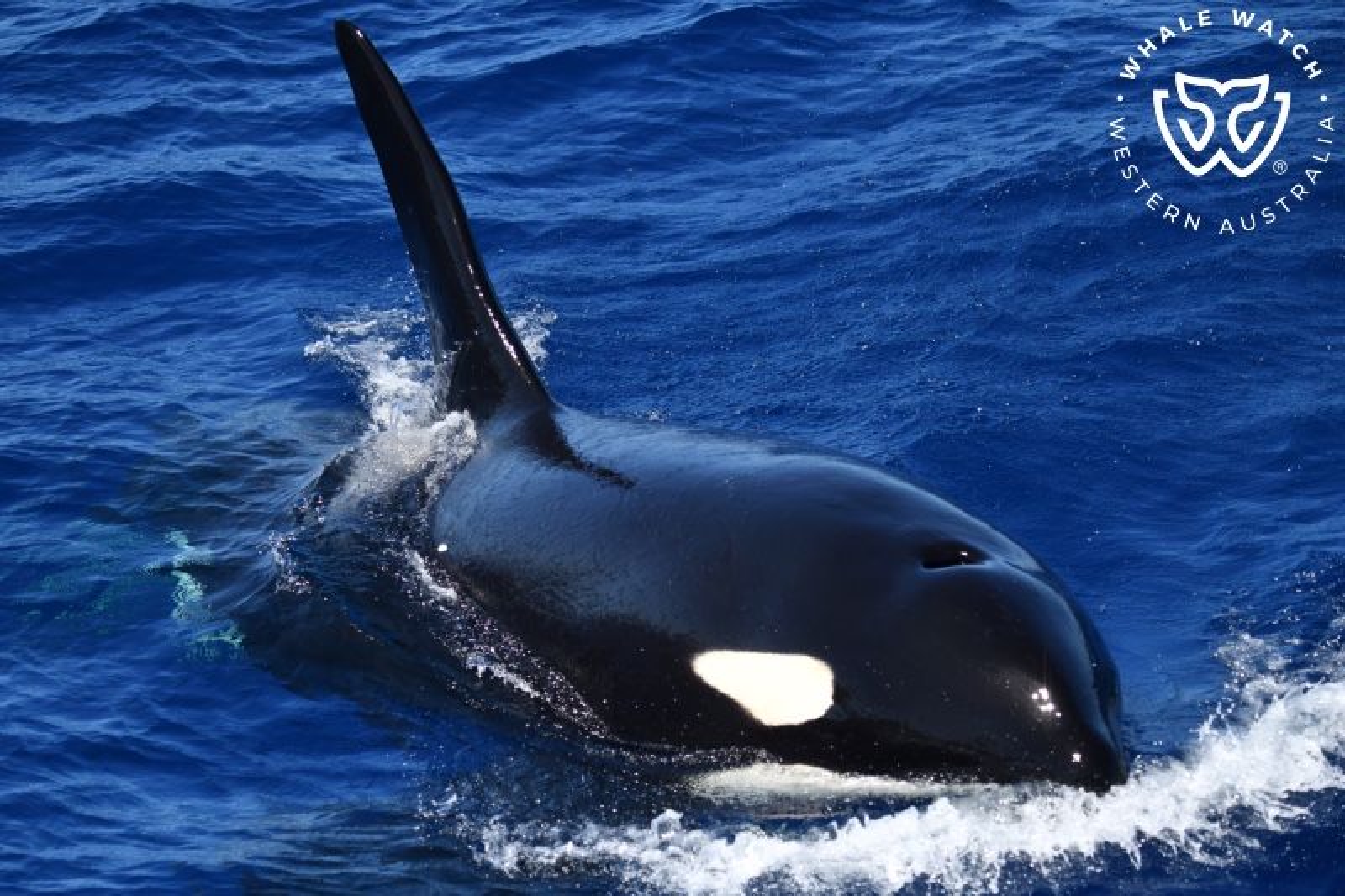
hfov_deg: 10.3
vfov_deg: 6.9
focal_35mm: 200
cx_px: 672
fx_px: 7470
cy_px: 448
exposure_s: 1/8000
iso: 1400
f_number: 5.3
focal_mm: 200
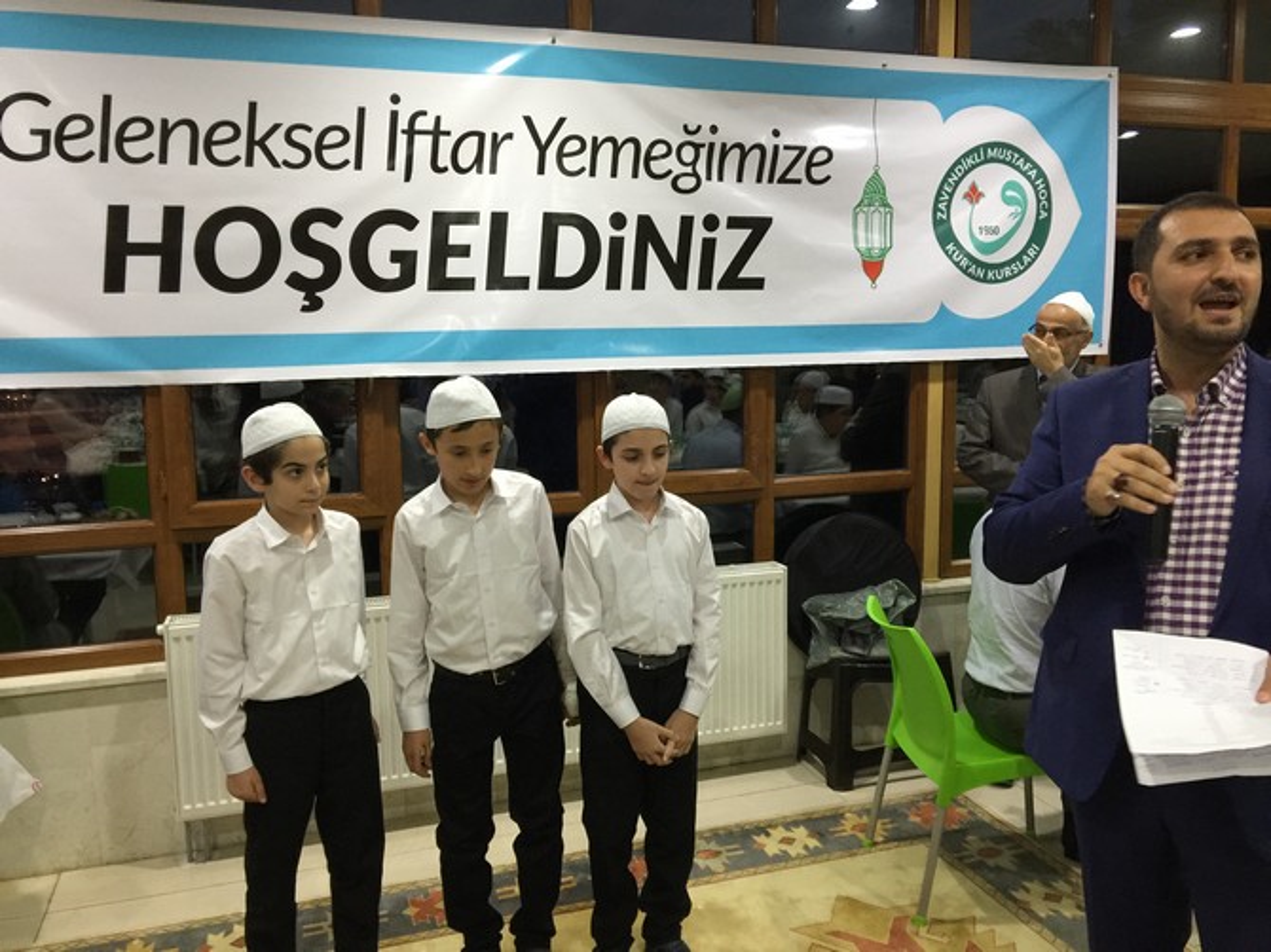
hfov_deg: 61.7
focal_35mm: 29
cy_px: 476
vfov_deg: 48.2
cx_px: 636
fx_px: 1064
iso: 100
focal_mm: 4.15
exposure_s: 1/17
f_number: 2.2
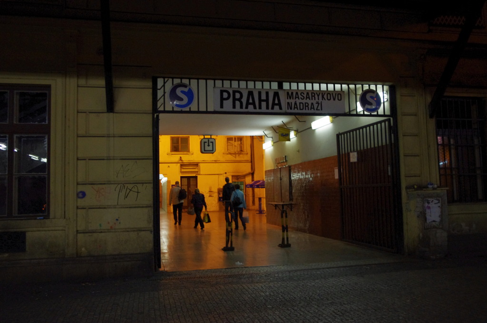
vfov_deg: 42.2
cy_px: 162
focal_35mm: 31
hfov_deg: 60.3
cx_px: 244
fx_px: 419
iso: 1600
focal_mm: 21.25
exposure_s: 1/50
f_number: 4.5
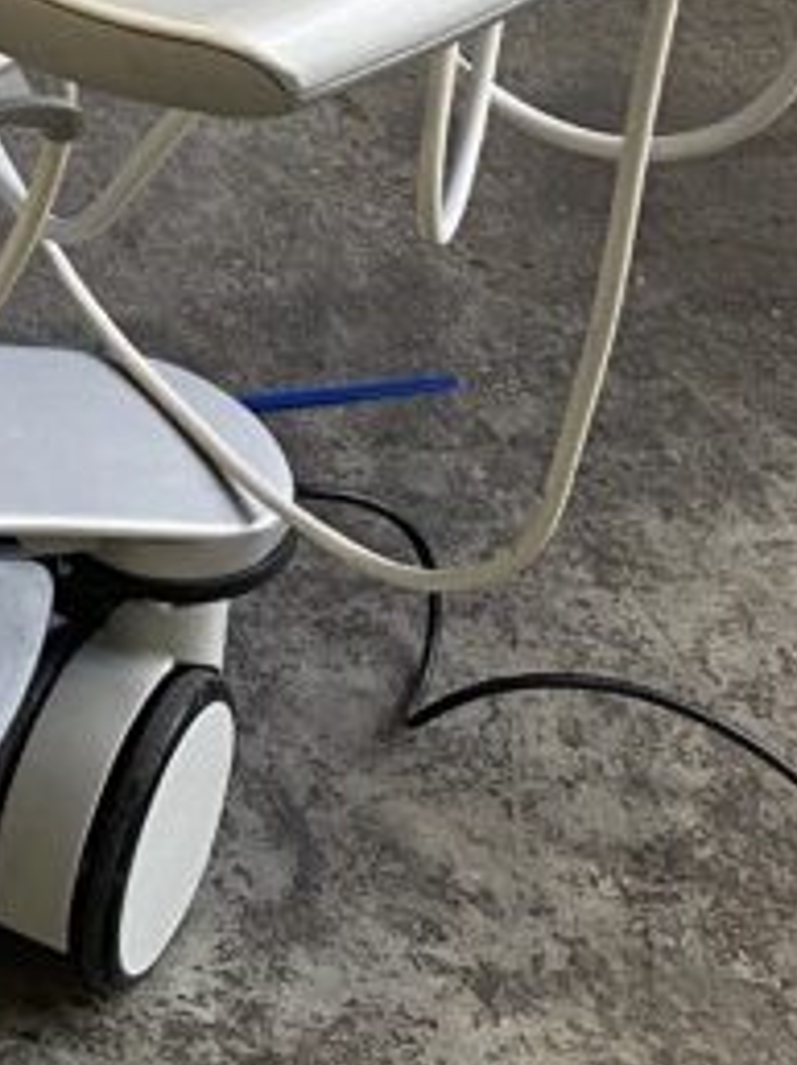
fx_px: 3721
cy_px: -520
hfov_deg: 11.1
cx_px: -768
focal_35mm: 121
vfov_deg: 15.1
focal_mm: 4.25
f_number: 1.8
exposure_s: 1/50
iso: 80
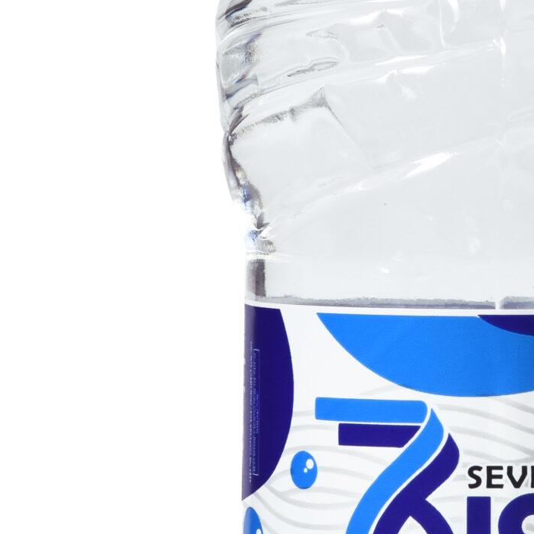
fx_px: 6475
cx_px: 462
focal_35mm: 371
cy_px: 225
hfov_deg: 4.7
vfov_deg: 4.7
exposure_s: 1/125
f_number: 16
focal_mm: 120
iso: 250
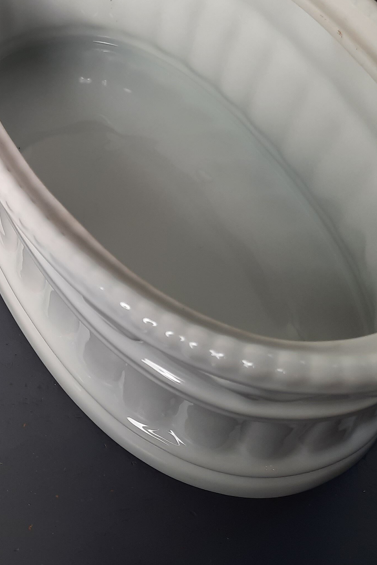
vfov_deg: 38.2
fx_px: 801
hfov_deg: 25.0
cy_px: 163
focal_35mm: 51
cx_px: -19
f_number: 2
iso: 50
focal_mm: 4.6
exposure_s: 1/50
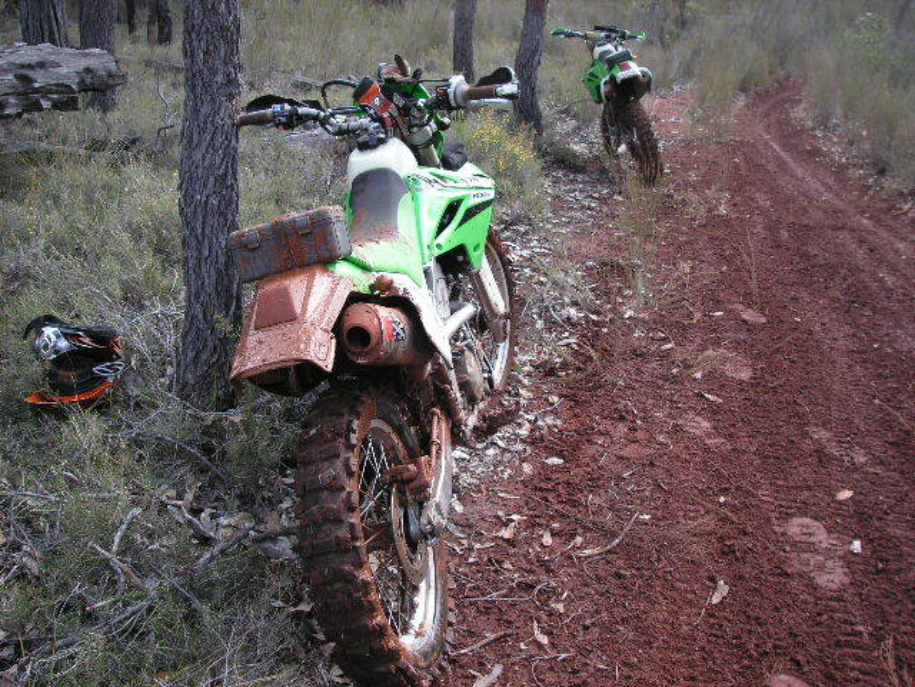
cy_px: 344
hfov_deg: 49.0
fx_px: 1004
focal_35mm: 38
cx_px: 458
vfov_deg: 37.7
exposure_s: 1/90
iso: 50
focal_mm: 6.3
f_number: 3.3
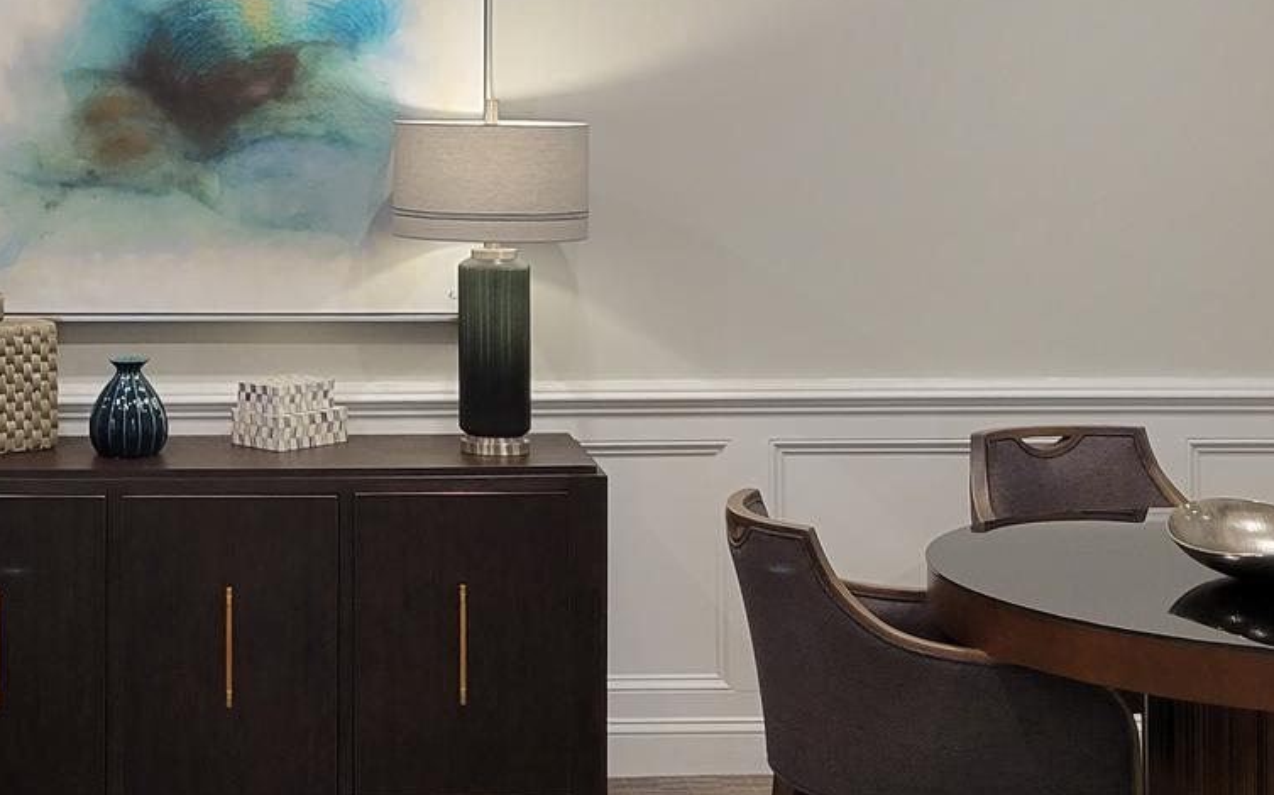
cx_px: 308
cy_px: 42
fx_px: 2603
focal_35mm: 75
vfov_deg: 17.1
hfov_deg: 27.1
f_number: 1.8
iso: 200
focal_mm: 5.4
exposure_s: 1/60
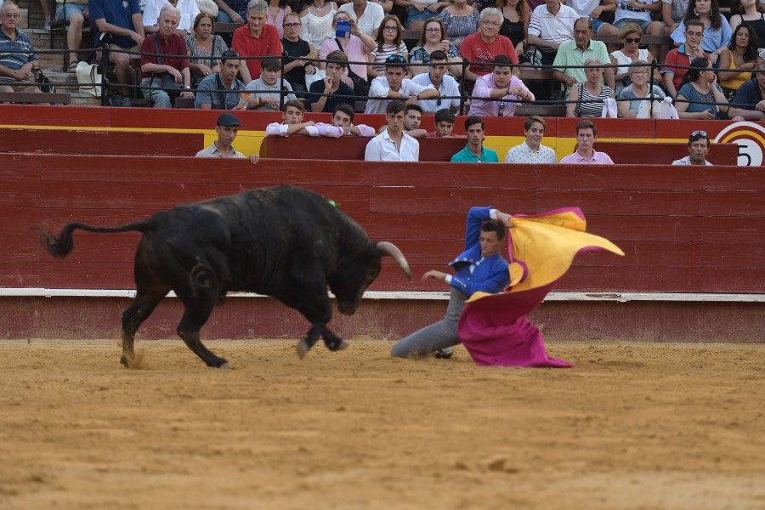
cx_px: 382
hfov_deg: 8.1
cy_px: 255
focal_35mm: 255
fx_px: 5418
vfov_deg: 5.4
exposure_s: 1/640
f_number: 2.8
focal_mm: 170
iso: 800
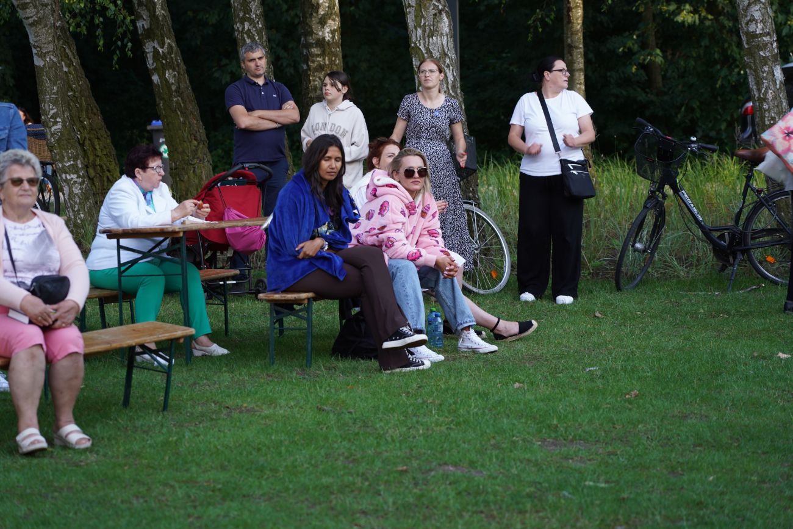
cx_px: 396
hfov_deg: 19.5
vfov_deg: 13.0
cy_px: 264
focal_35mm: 105
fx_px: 2313
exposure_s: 1/100
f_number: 4.5
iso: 160
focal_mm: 105
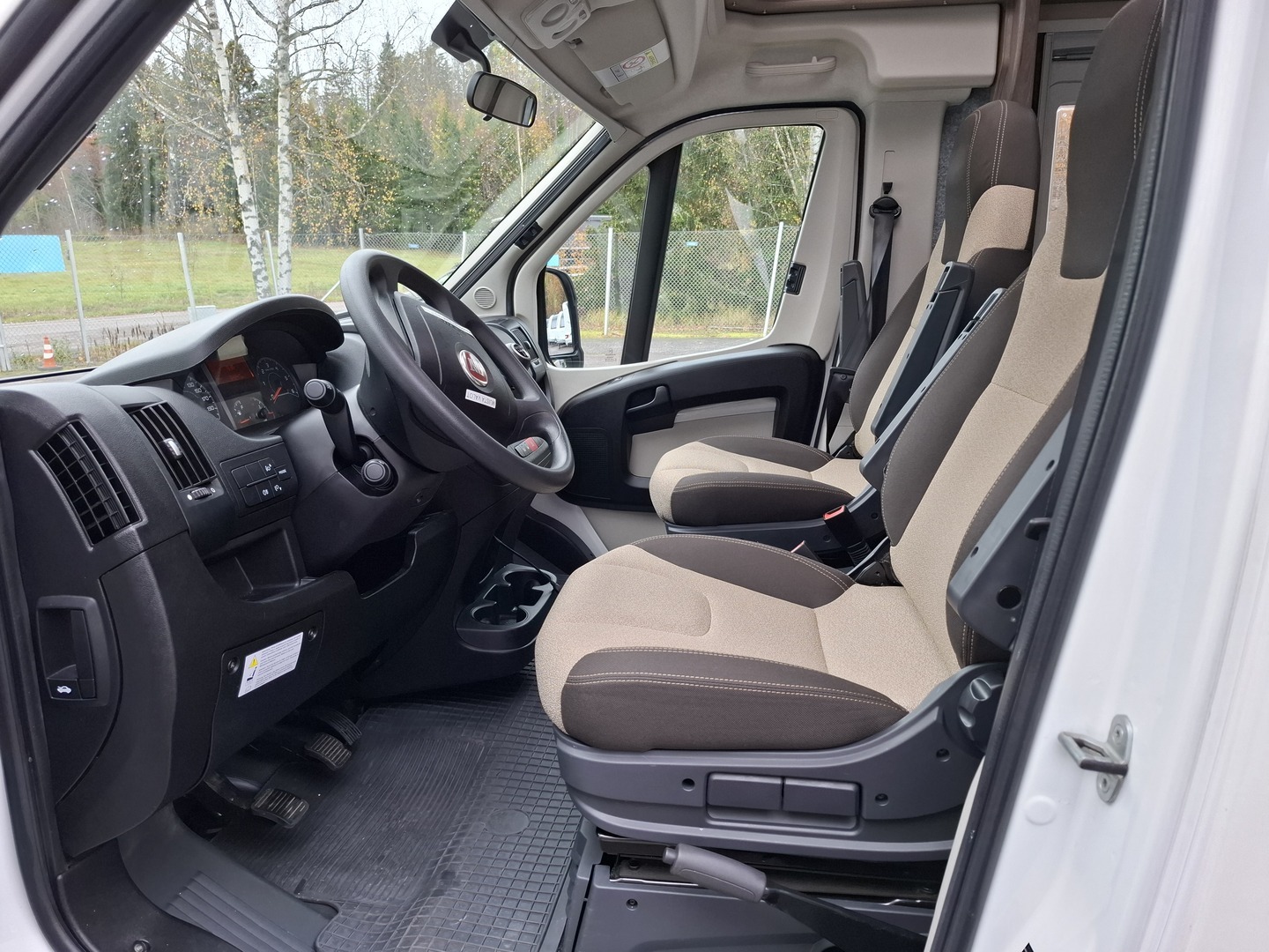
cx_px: 634
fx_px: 843
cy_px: 476
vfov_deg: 58.9
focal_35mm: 23
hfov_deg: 73.9
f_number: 1.8
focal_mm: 5.54
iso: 50
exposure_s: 1/112
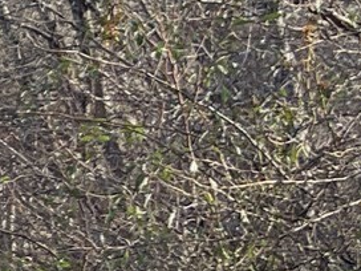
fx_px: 1961
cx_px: -788
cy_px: 381
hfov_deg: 8.5
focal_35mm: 188
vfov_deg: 7.8
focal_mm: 5.1
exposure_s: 1/1175
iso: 32
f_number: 1.6
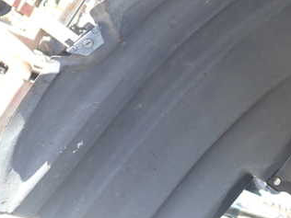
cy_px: 74
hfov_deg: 33.0
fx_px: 479
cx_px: 223
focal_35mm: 57
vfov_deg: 25.5
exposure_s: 1/100
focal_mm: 5.4
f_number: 2.3
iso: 100
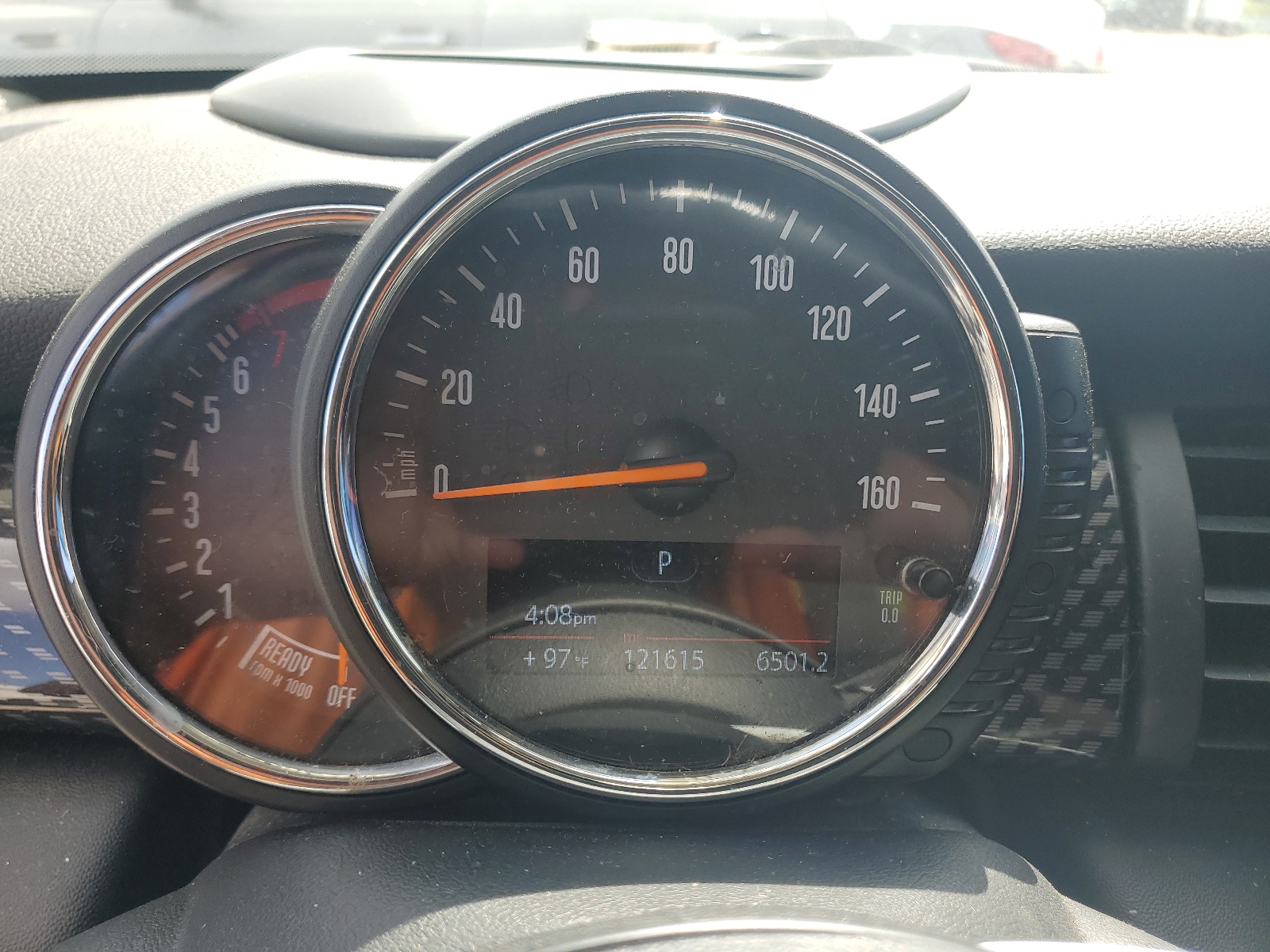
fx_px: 954
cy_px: 476
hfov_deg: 67.3
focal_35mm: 26
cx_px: 635
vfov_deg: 53.1
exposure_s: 1/417
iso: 50
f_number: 1.5
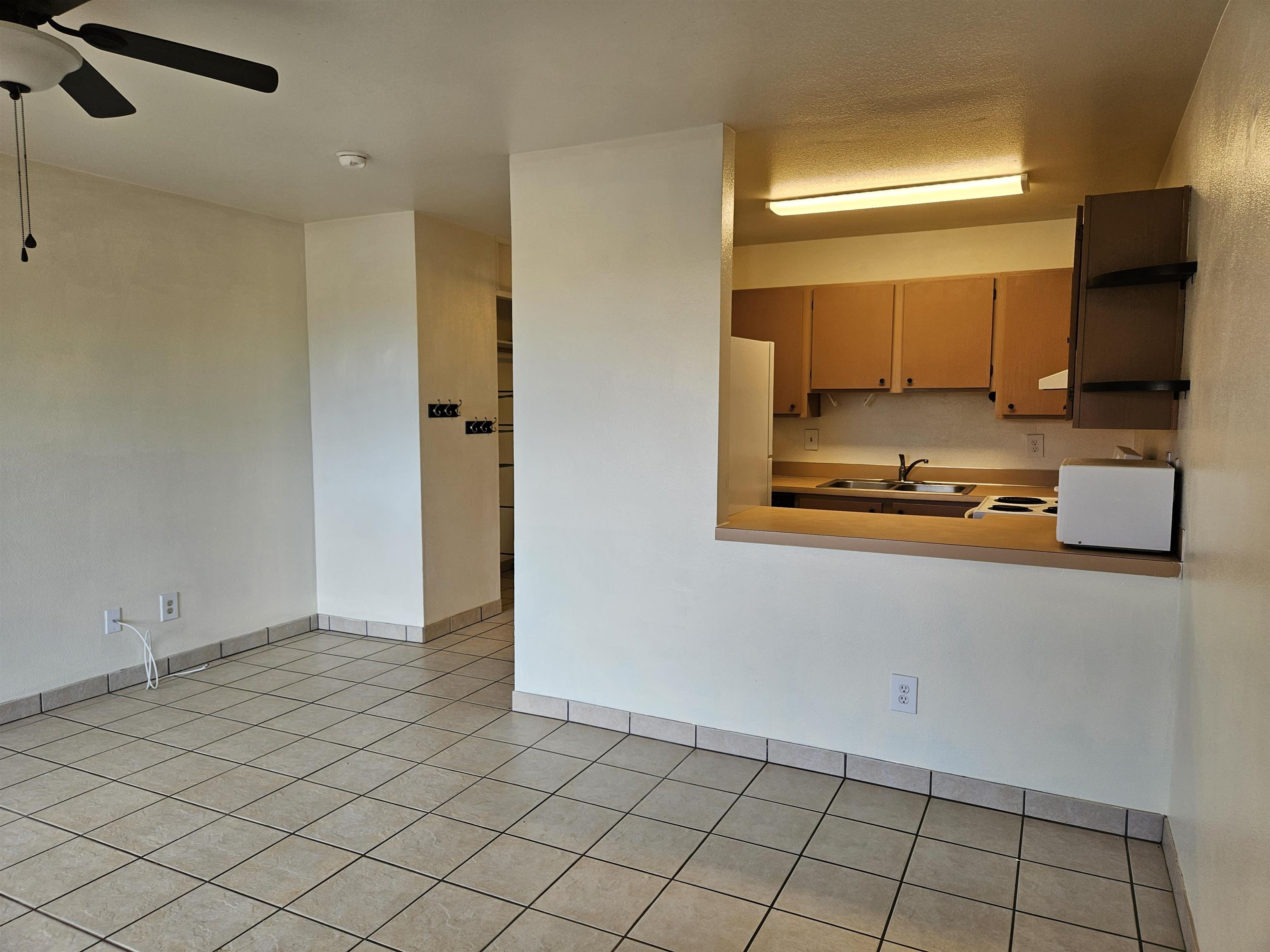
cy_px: 476
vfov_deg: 58.9
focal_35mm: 23
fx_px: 844
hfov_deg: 73.9
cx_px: 635
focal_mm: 5.4
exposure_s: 1/120
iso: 64
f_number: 1.8
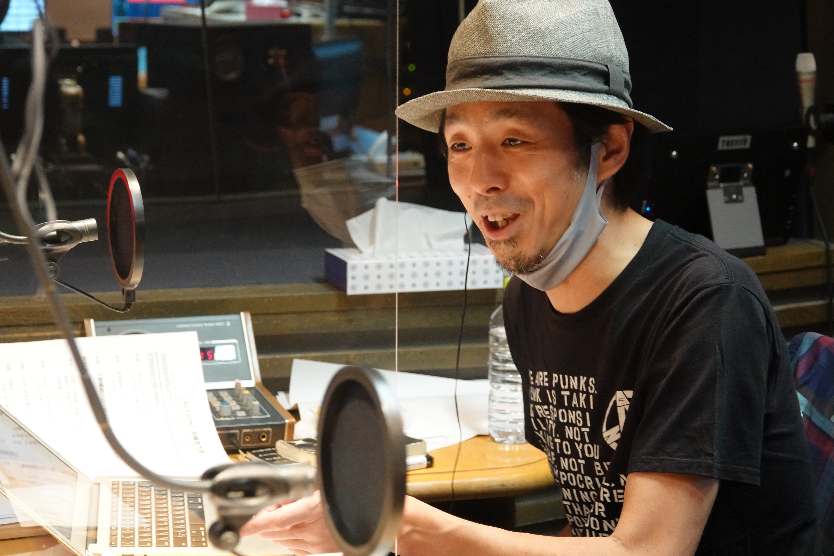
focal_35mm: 97
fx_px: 2247
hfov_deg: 21.0
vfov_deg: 14.1
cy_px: 278
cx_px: 417
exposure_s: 1/100
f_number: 3.5
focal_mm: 35.68
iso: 2500
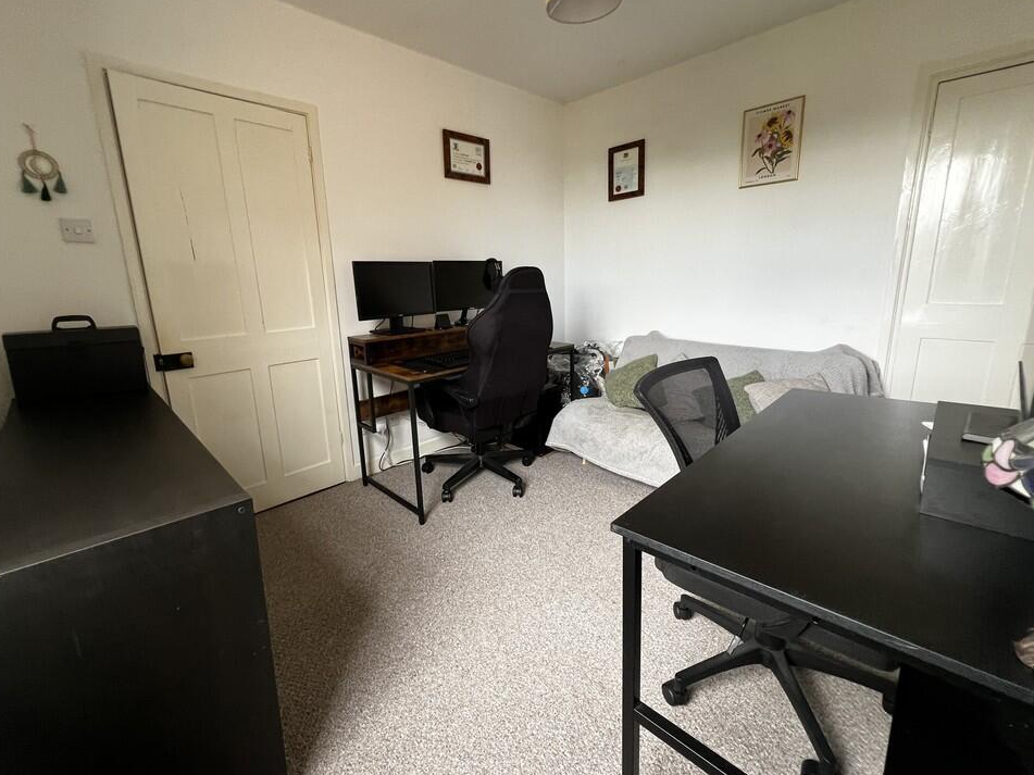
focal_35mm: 14
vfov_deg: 85.6
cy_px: 373
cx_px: 511
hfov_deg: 102.1
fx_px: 418
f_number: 1.8
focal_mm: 1.57
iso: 160
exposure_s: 1/99
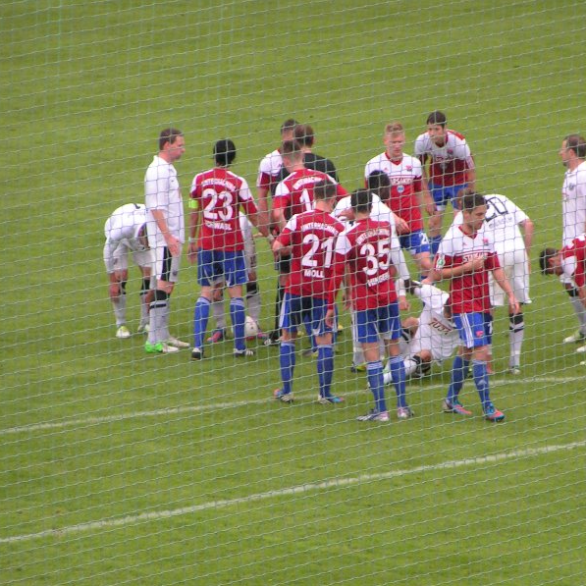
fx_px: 6416
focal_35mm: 335
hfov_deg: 5.2
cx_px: 343
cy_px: 293
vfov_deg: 5.2
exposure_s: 1/400
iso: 100
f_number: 3.5
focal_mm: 43.3
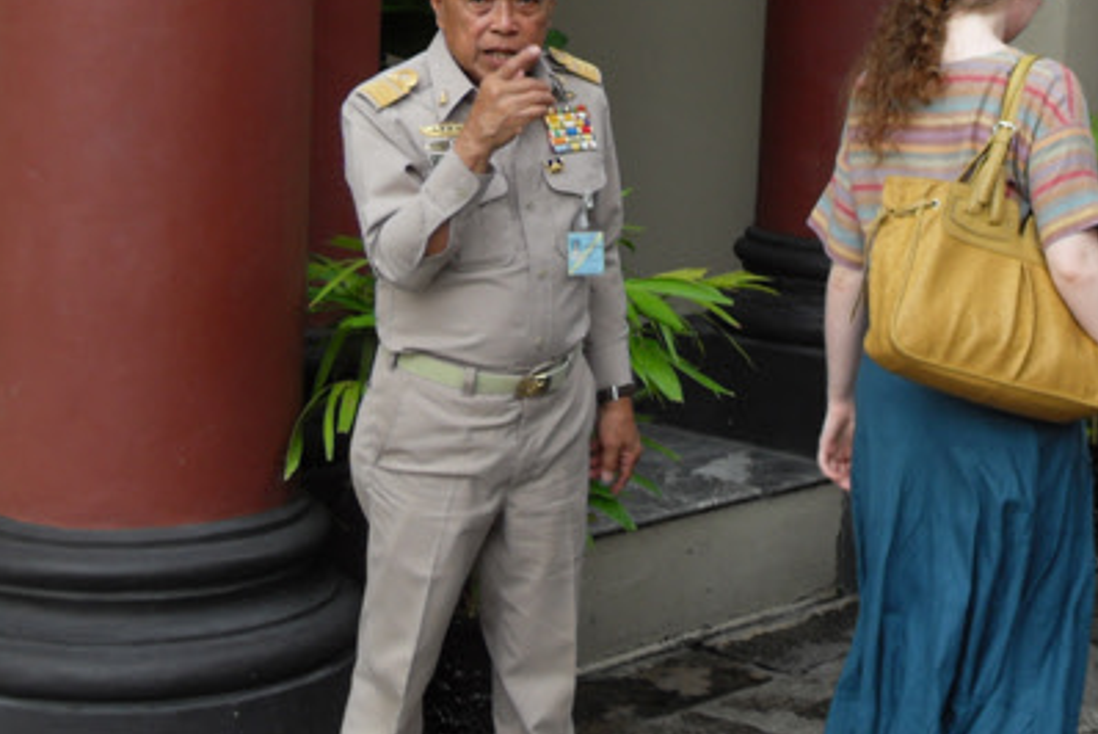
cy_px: 61
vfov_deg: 14.4
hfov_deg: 21.2
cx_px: 993
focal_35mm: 94
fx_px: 2869
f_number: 3.6
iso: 80
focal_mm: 9.6
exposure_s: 1/125
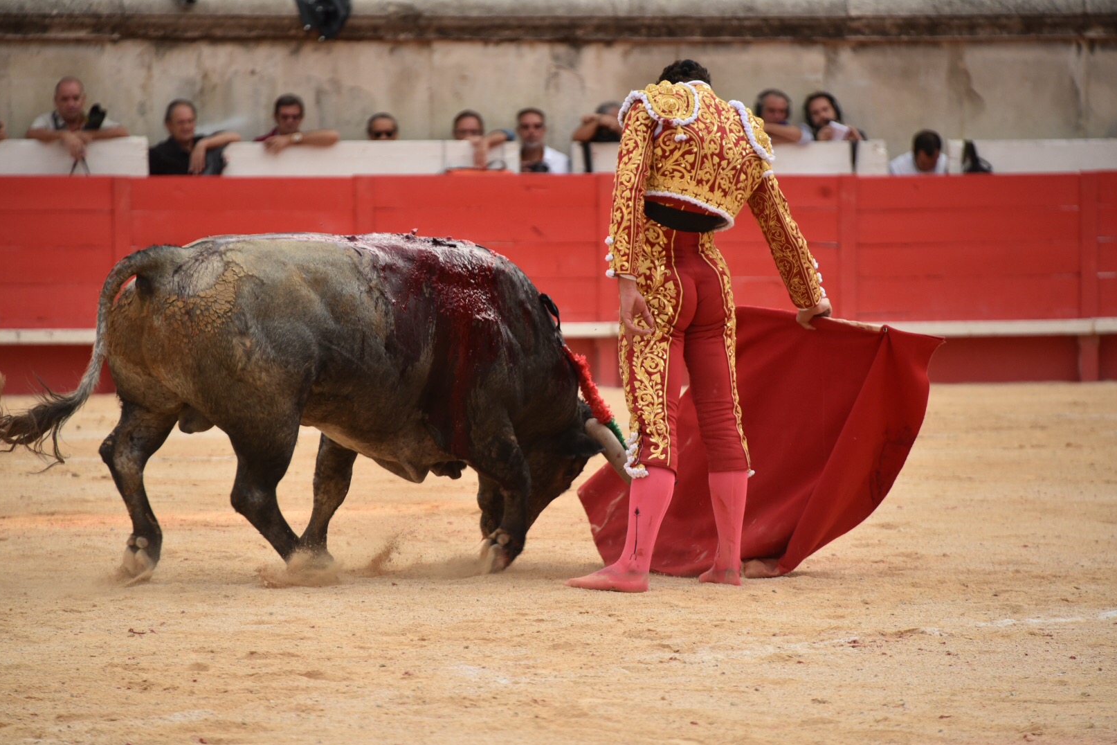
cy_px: 373
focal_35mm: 251
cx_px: 558
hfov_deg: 8.2
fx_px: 7787
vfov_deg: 5.5
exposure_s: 1/640
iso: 1100
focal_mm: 250
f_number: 5.6
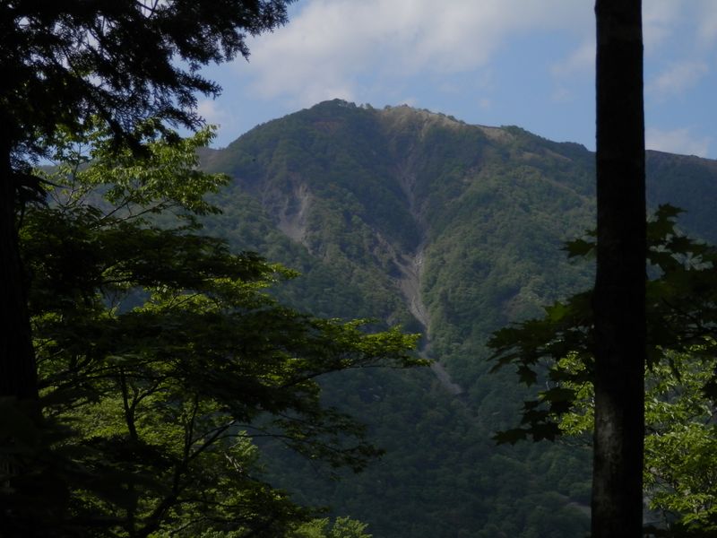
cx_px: 358
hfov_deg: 26.7
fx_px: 1512
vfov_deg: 20.2
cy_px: 269
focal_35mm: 73
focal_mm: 13.1
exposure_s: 1/160
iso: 80
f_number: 12.7
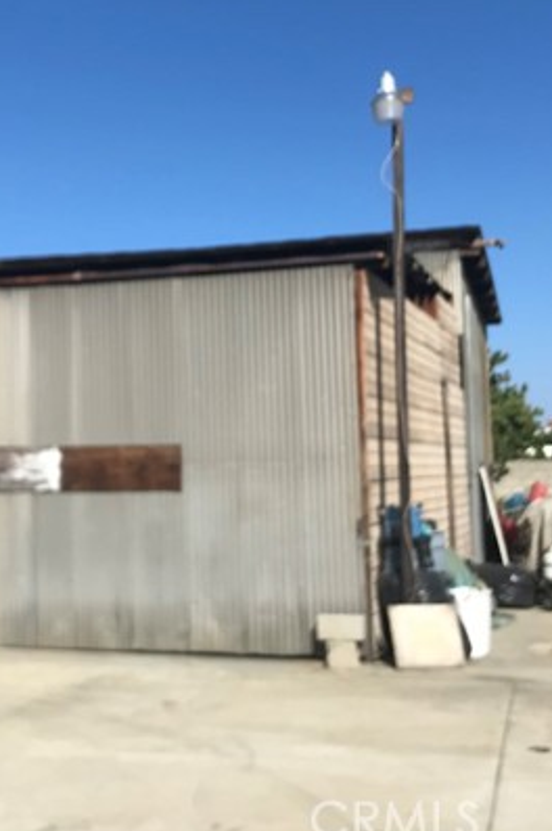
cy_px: 347
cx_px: 249
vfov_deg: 41.8
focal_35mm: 47
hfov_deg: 28.6
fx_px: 1083
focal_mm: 3.99
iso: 20
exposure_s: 1/3096
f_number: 1.8
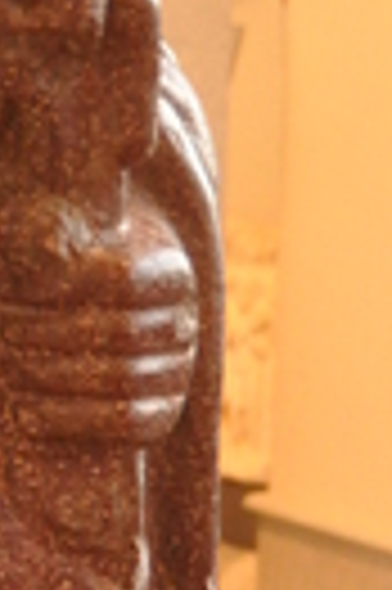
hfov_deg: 6.1
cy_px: 288
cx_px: -340
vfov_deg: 9.4
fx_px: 3595
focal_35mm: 220
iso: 2000
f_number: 5
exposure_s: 1/100
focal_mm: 29
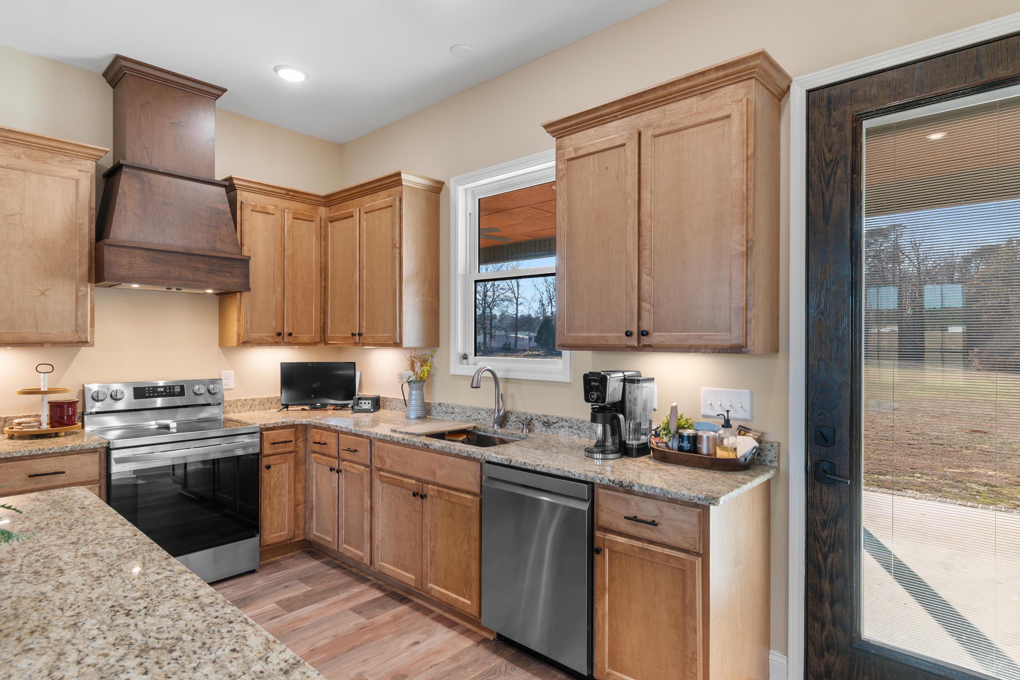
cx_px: 530
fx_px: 538
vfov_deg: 64.5
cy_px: 333
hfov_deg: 86.9
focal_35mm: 19
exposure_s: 1/25
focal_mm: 12
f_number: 4.8
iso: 100
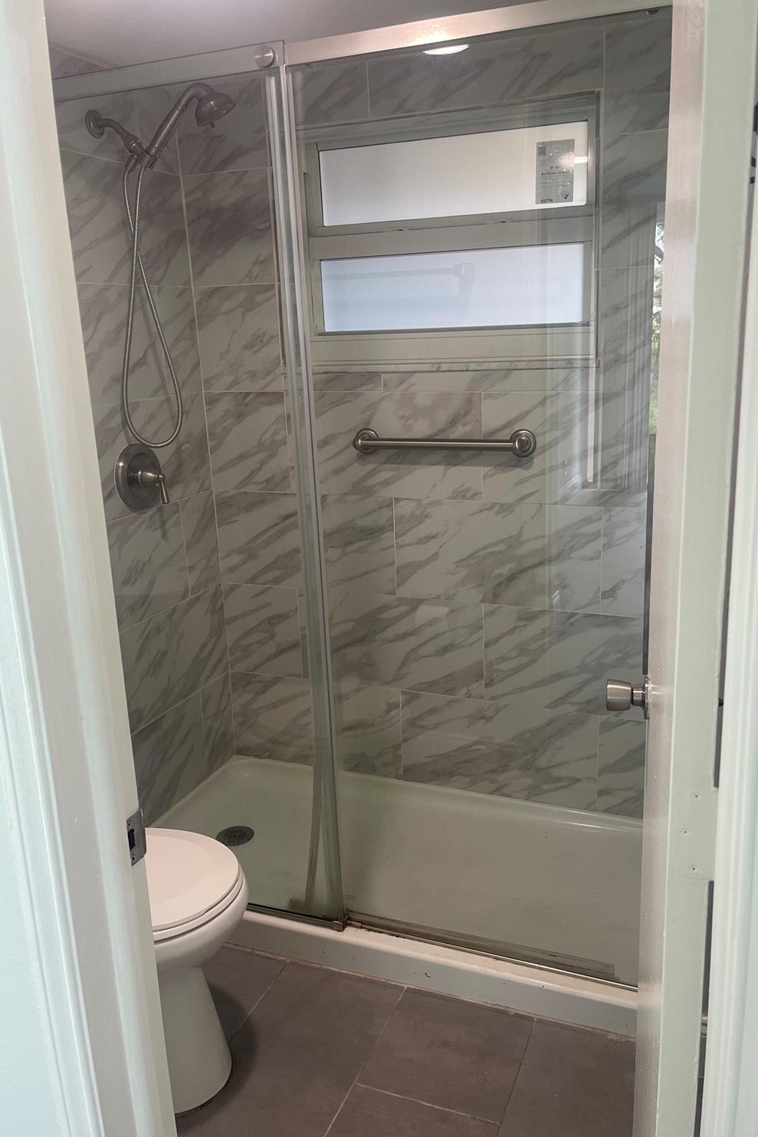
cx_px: 418
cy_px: 568
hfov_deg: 46.3
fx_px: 884
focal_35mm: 28
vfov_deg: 65.5
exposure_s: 1/60
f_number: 1.6
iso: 64
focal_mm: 5.1
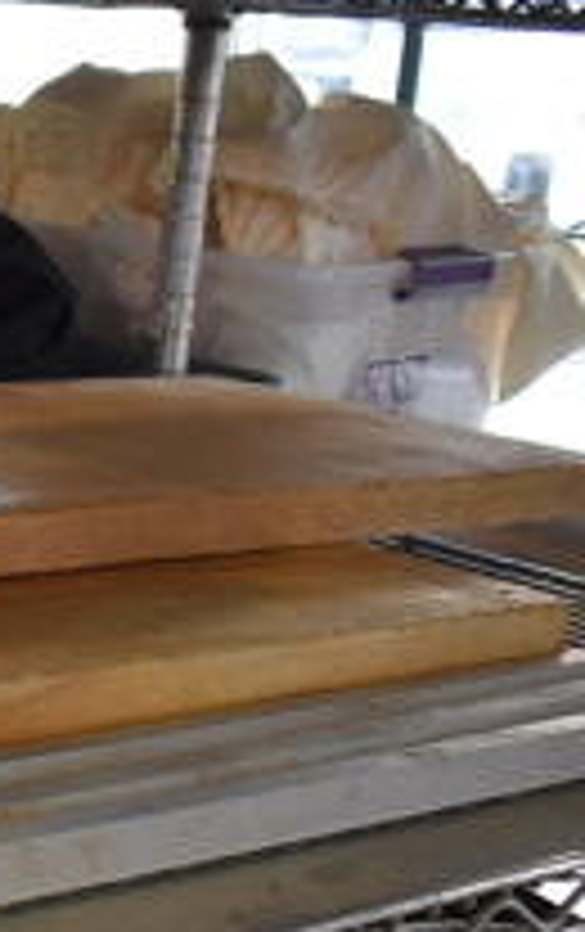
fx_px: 2059
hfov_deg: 13.5
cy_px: 671
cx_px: -634
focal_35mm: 81
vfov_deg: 25.3
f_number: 3.5
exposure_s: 1/125
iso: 1400
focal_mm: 18
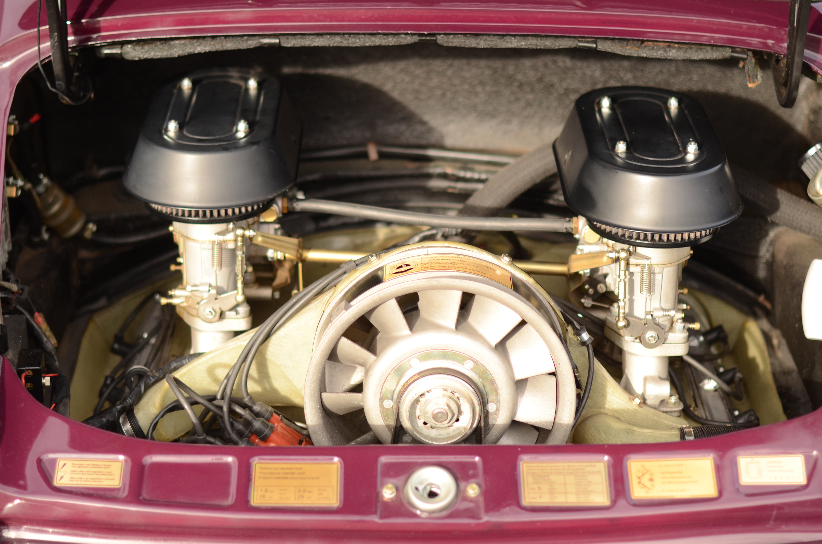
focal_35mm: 75
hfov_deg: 27.0
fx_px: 1709
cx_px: 411
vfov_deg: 18.1
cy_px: 272
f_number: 2
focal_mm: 50
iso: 320
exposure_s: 1/2500
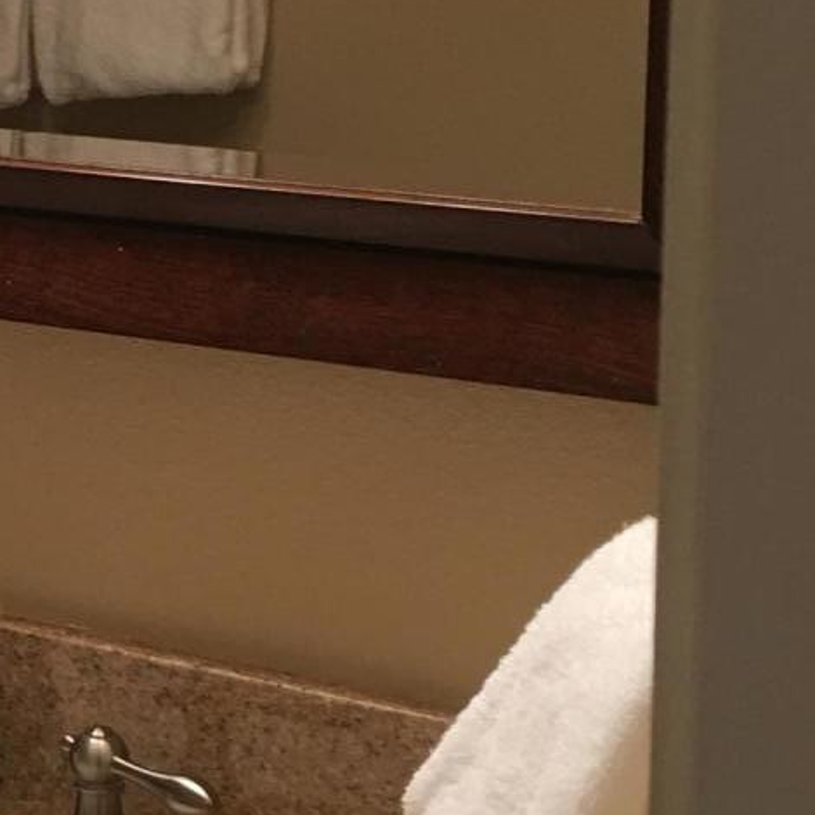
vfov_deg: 16.0
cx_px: -434
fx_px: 2903
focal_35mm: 109
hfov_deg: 14.8
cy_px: 309
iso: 40
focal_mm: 4.15
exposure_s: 1/15
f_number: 2.2
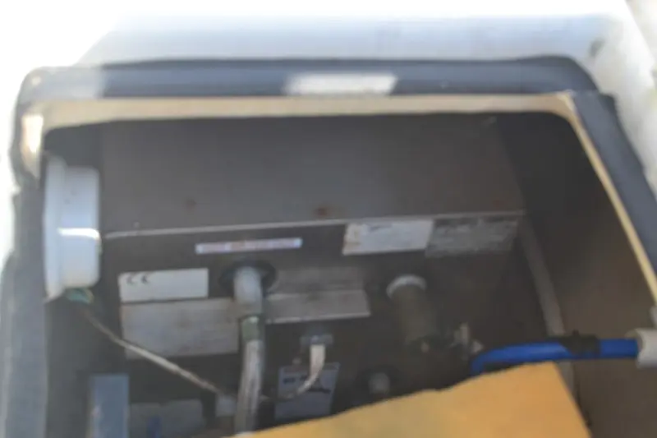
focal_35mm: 48
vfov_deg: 28.1
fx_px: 876
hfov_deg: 41.1
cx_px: 328
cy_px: 219
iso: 400
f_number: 9
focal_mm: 32
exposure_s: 1/100
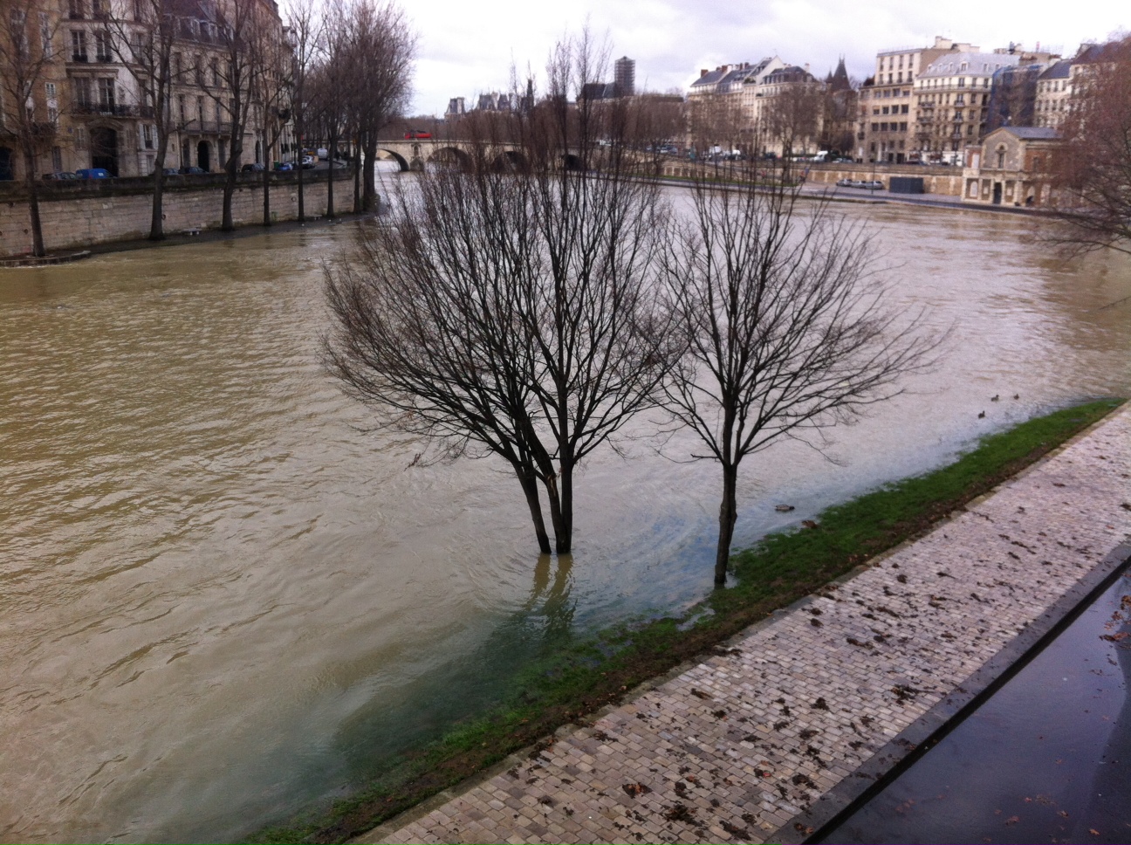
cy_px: 422
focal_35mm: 35
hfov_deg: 52.7
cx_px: 566
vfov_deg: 40.6
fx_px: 1142
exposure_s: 1/464
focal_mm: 3.85
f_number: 2.8
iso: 80
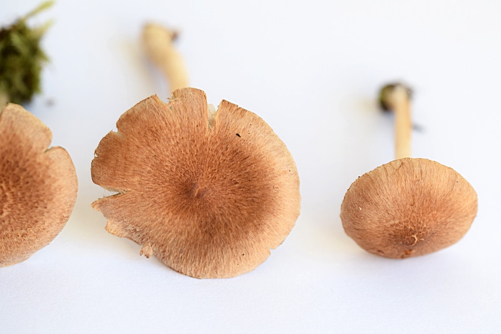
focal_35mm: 90
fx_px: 1252
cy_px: 167
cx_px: 250
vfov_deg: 15.2
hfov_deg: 22.6
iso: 400
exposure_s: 1/125
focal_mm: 60
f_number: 6.3
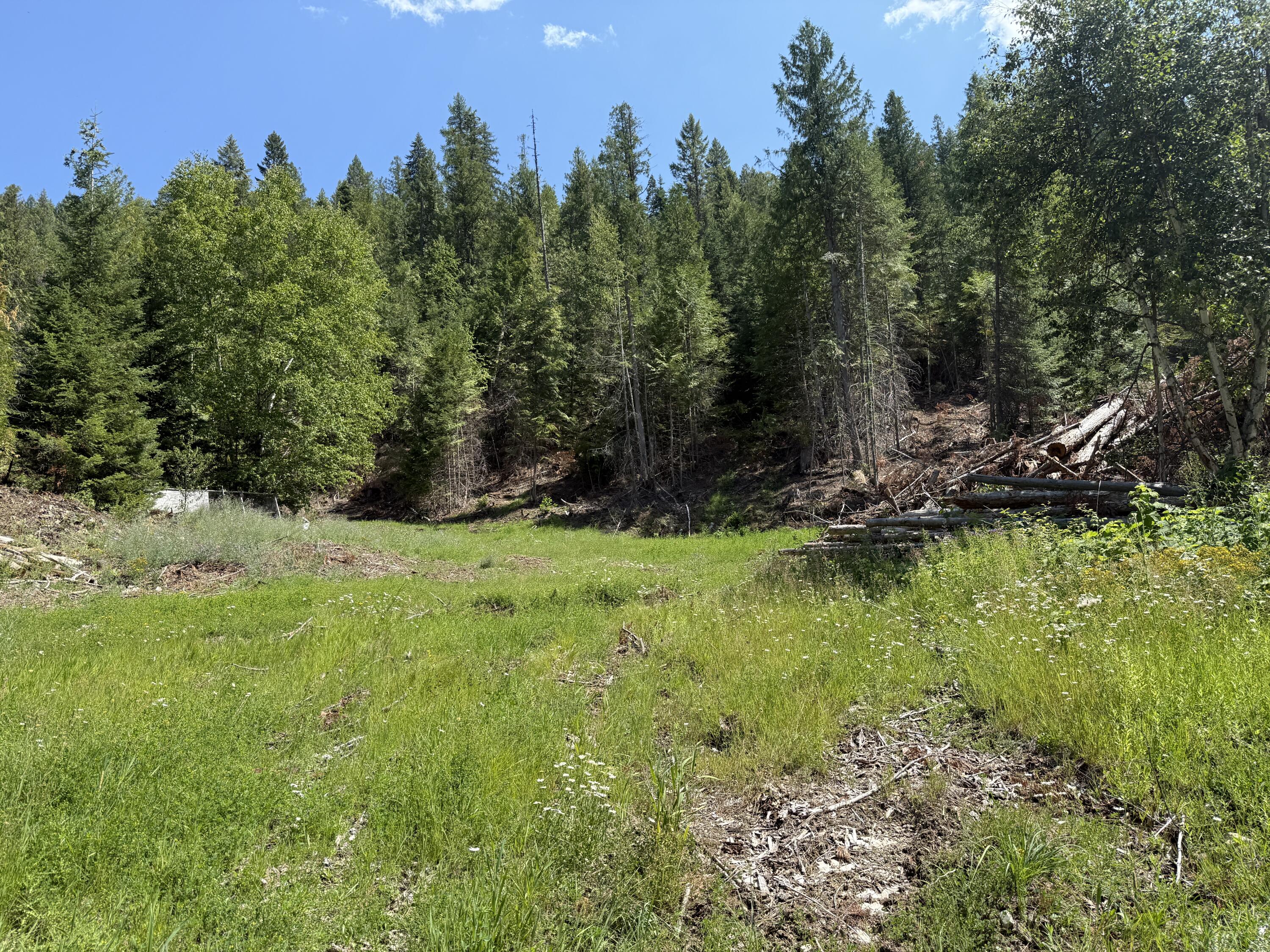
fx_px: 881
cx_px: 635
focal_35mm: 24
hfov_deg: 71.6
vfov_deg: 56.8
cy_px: 476
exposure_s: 1/2232
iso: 80
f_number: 1.78
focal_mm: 6.76
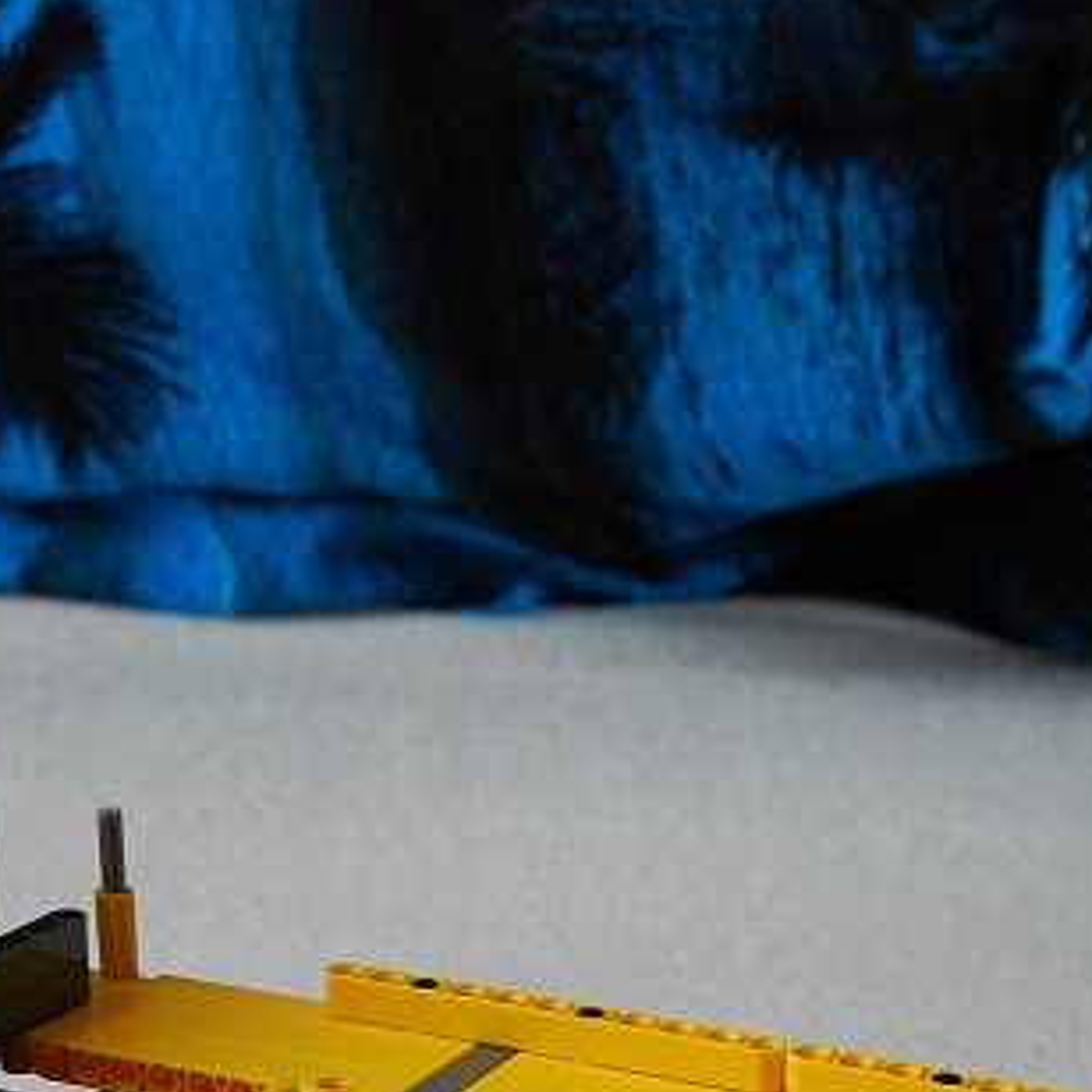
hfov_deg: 17.9
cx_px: 411
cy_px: 1053
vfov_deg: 17.6
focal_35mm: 97
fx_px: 3462
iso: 400
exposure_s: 1/60
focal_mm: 26
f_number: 4
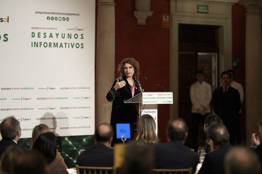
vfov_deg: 10.2
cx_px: 131
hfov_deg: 15.2
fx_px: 982
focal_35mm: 135
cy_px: 87
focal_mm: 135
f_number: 1.8
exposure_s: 1/250
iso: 640
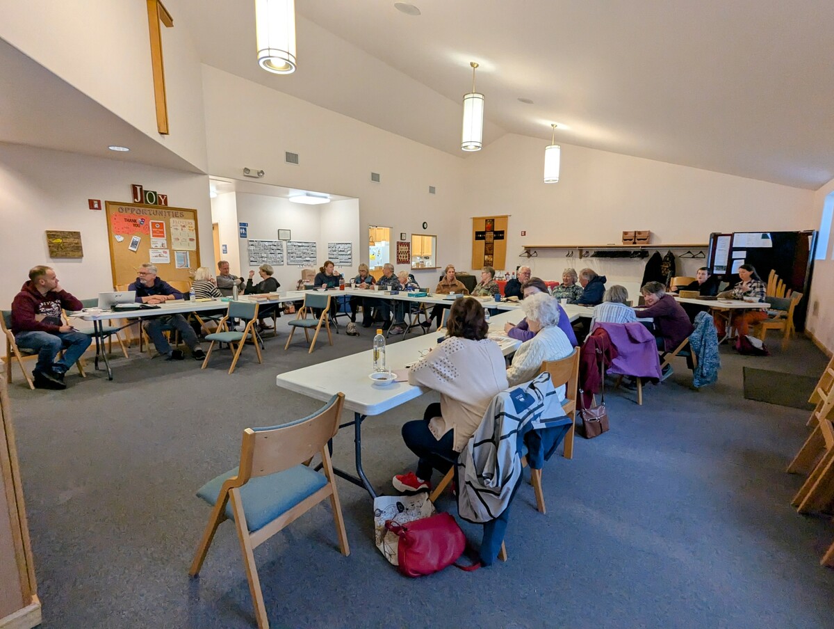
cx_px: 417
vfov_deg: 78.3
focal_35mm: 16
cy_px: 314
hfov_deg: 94.4
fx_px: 386
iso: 262
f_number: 2.2
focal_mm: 2.35
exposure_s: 1/120
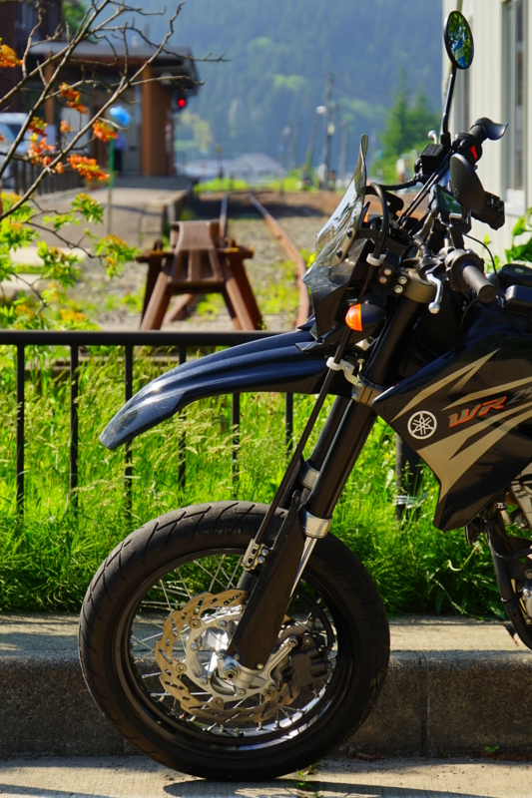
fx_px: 3481
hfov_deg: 8.7
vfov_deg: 13.1
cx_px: 266
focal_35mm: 157
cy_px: 399
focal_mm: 105
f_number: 8
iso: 100
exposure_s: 1/200
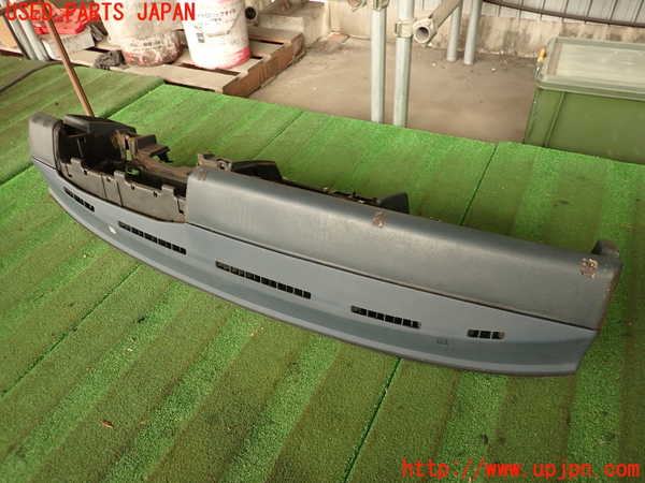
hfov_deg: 69.4
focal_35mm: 25
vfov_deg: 54.9
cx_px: 322
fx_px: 466
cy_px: 242
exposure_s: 1/60
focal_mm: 4.5
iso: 200
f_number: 2
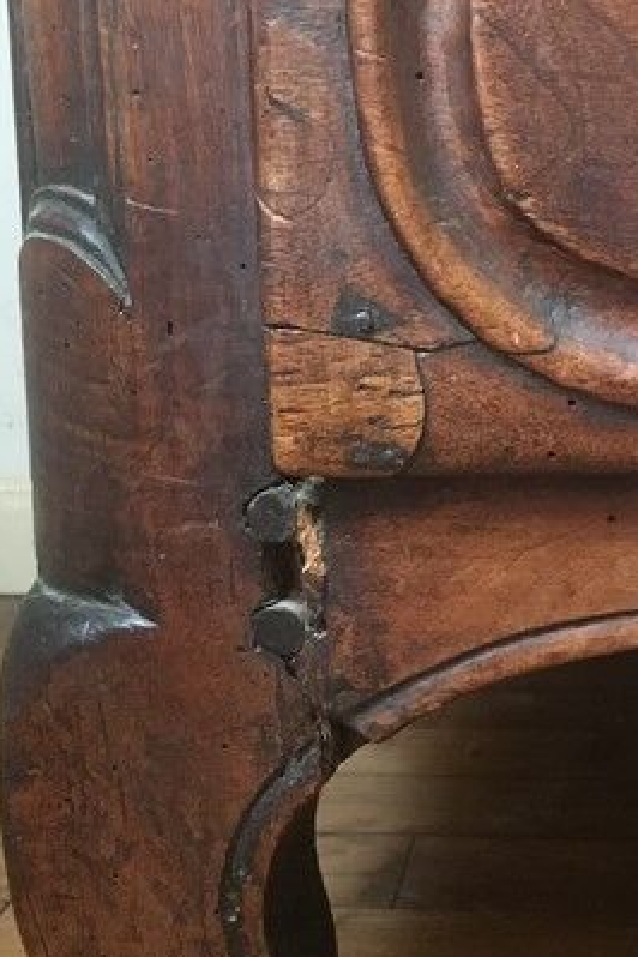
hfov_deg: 23.0
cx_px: 530
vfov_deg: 34.5
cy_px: 530
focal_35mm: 58
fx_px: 1542
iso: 320
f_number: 2.2
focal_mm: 4.15
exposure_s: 1/17
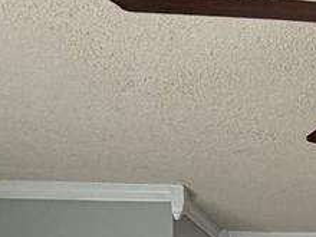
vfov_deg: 13.0
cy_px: 441
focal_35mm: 102
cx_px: 562
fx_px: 931
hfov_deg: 16.3
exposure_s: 1/120
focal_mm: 2.22
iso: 100
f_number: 2.2
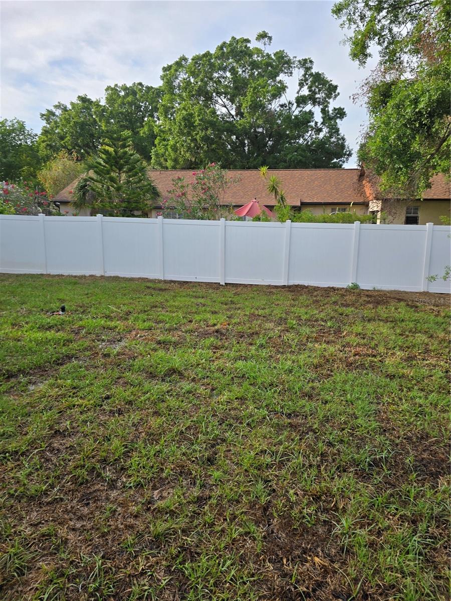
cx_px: 226
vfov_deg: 73.9
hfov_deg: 58.9
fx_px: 400
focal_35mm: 23
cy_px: 300
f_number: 1.7
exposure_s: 1/345
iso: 12
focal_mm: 6.3
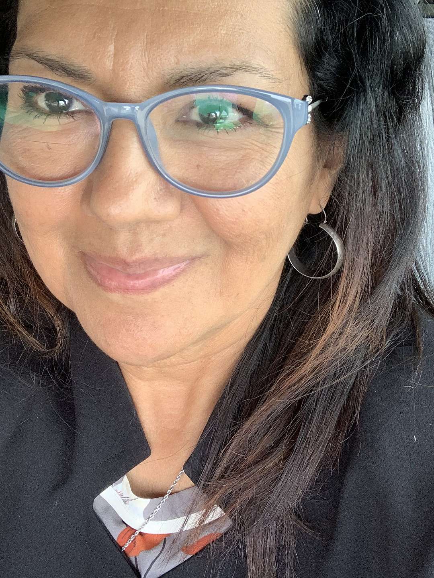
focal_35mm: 32
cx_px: 217
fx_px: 535
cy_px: 289
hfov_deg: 44.2
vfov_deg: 56.8
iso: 64
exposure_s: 1/72
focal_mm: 2.87
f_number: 2.2
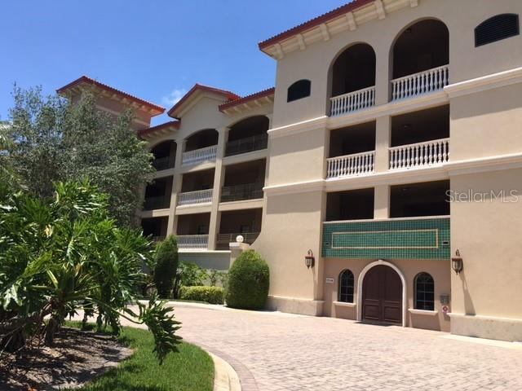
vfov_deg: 48.2
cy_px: 196
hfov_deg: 61.7
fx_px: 437
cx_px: 261
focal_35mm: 29
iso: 25
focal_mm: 4.15
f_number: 2.2
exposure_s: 1/1399
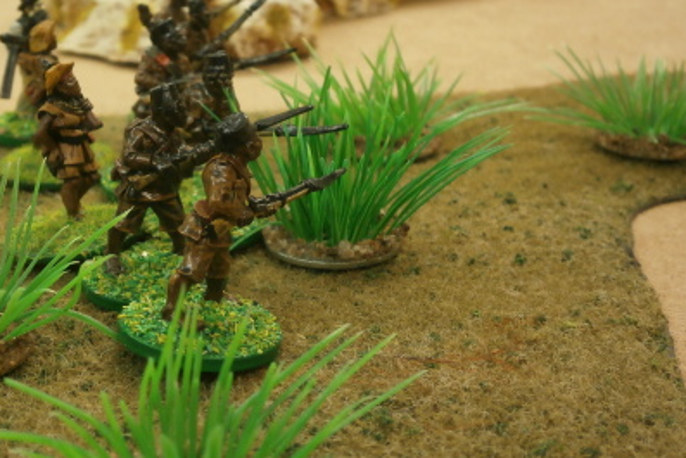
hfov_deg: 30.3
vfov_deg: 20.5
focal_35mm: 66
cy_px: 138
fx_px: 1258
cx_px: 235
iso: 200
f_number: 3.4
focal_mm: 8.3
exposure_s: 1/25
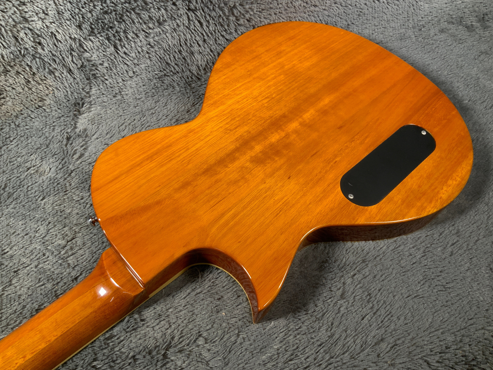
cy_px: 185
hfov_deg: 61.7
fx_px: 413
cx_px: 246
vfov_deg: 48.2
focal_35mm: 29
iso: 64
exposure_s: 1/104
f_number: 1.8
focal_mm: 3
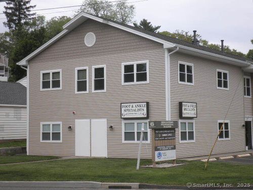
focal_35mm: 64
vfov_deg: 22.9
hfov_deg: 30.3
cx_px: 126
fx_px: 468
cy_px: 95
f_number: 4.3
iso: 64
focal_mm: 11.4
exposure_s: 1/200
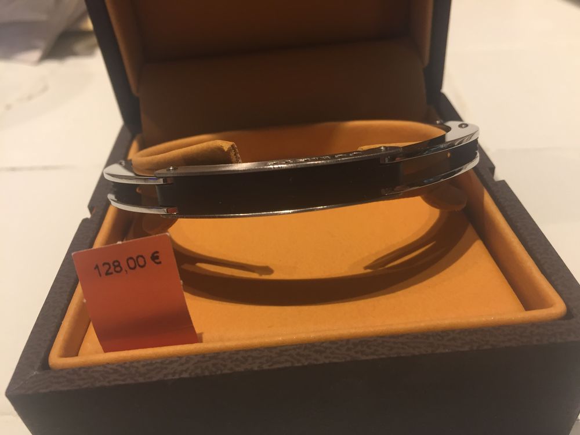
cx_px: 290
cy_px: 218
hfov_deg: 61.7
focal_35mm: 29
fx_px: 486
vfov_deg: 48.2
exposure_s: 1/33
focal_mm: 4.15
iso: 100
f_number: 2.2
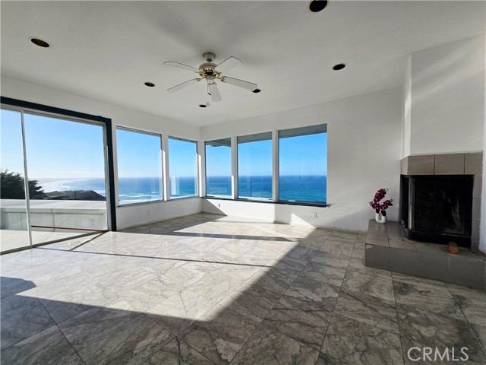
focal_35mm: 13
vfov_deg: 89.9
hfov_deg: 106.2
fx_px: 183
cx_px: 243
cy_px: 182
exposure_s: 1/2500
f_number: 2.2
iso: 50
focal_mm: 2.2
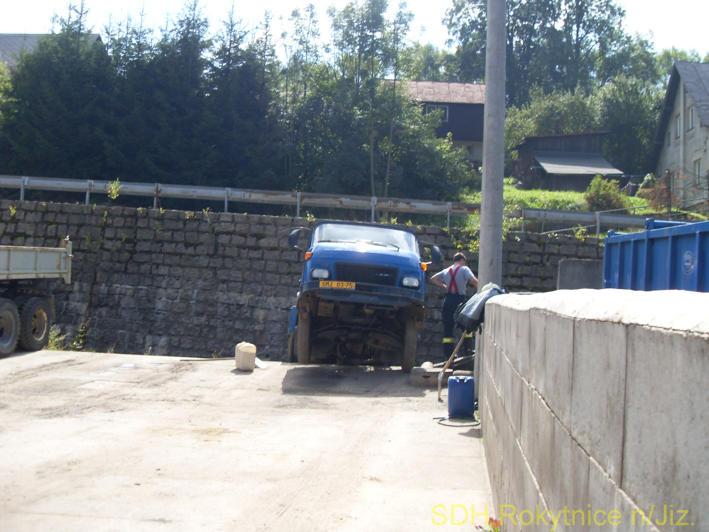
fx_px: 758
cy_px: 266
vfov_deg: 38.7
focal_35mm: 37
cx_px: 354
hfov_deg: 50.1
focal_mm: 6.3
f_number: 7
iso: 80
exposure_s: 1/125
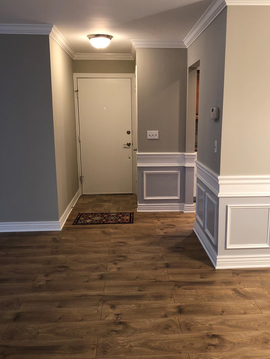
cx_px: 154
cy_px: 182
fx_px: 333
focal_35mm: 32
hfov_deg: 44.0
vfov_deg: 56.8
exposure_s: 1/17
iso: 40
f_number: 1.8
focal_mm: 4
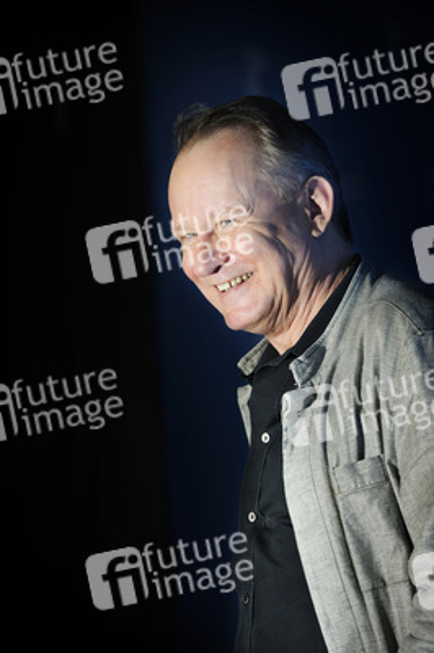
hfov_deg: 6.9
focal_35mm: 200
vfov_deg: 10.3
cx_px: 217
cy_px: 326
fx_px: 3623
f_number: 5.6
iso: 400
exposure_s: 1/200
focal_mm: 200
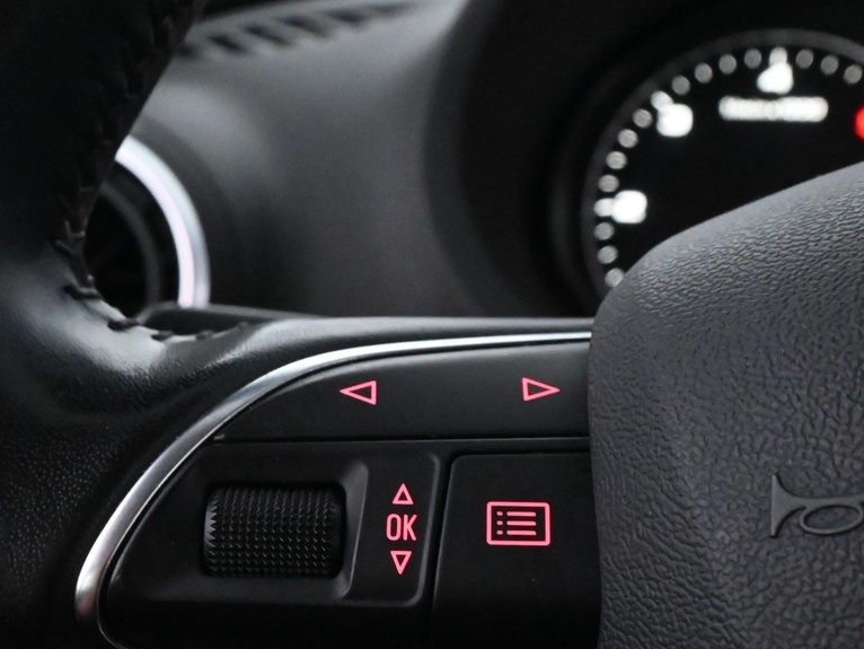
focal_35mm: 61
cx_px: 371
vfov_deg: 23.8
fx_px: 1523
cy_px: 472
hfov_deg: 31.6
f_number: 7.1
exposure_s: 1/30
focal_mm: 20
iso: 7200
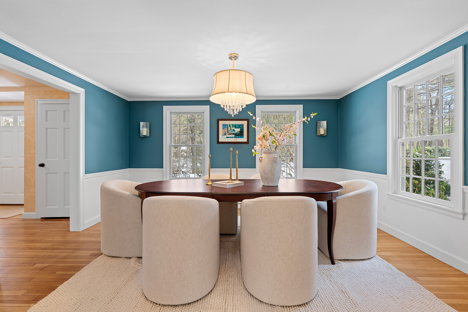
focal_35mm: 16
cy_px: 156
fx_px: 208
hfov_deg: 96.7
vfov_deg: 73.8
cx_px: 234
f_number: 8
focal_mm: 16
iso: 125
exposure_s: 1/1.25
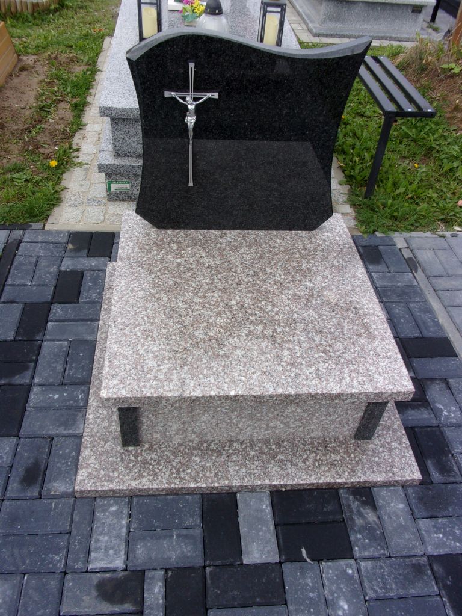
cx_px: 231
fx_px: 498
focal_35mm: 28
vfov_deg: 63.4
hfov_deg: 49.7
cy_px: 308
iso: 80
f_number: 10.8
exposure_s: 1/38
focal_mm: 5.1
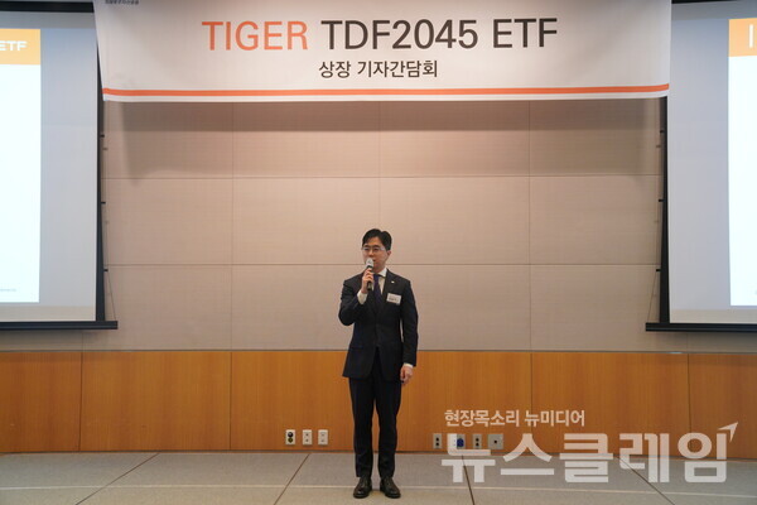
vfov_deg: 30.5
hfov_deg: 44.5
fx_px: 925
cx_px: 378
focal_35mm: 44
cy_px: 252
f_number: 4
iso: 3200
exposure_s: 1/160
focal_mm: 44
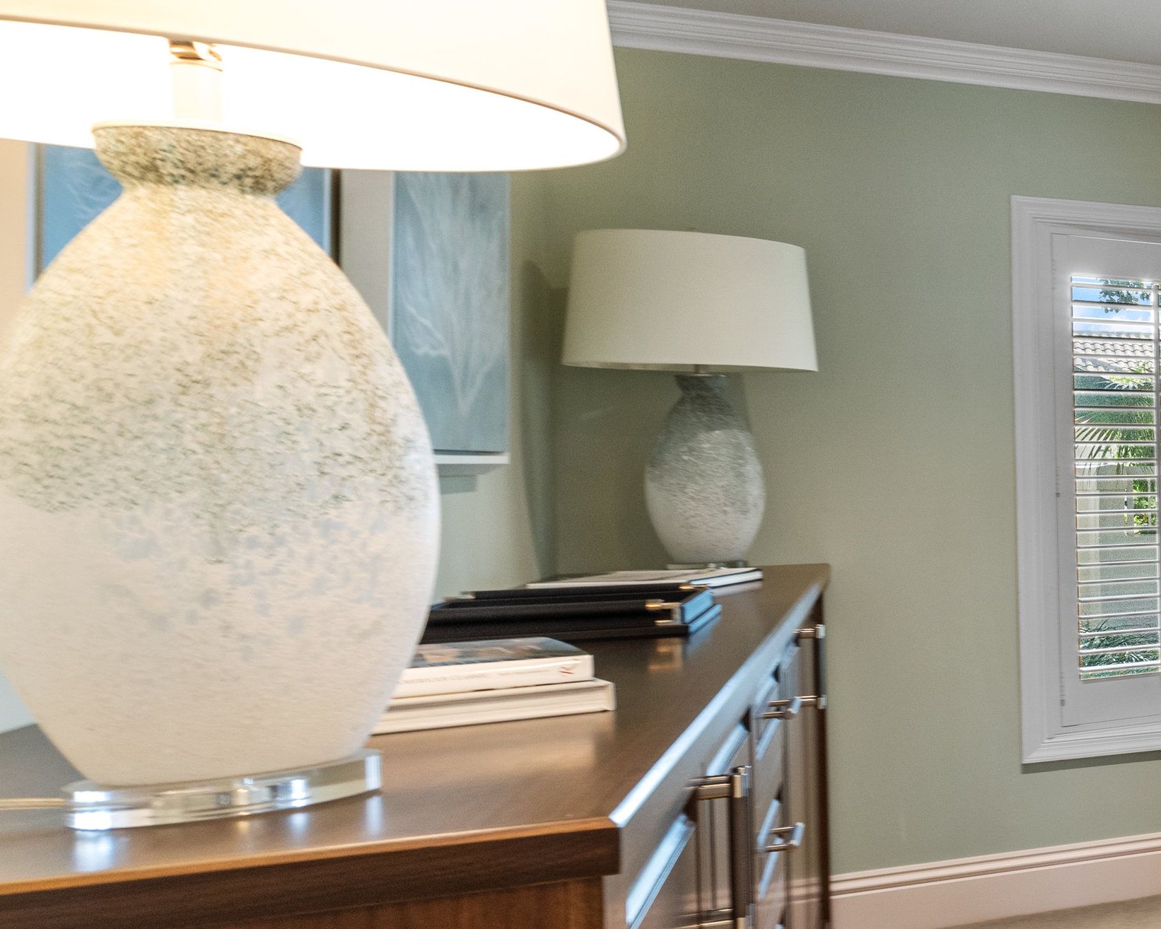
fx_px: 1512
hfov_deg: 25.2
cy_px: 478
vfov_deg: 34.2
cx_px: 1914
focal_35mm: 44
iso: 500
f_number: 8
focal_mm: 14
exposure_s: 1/2.5
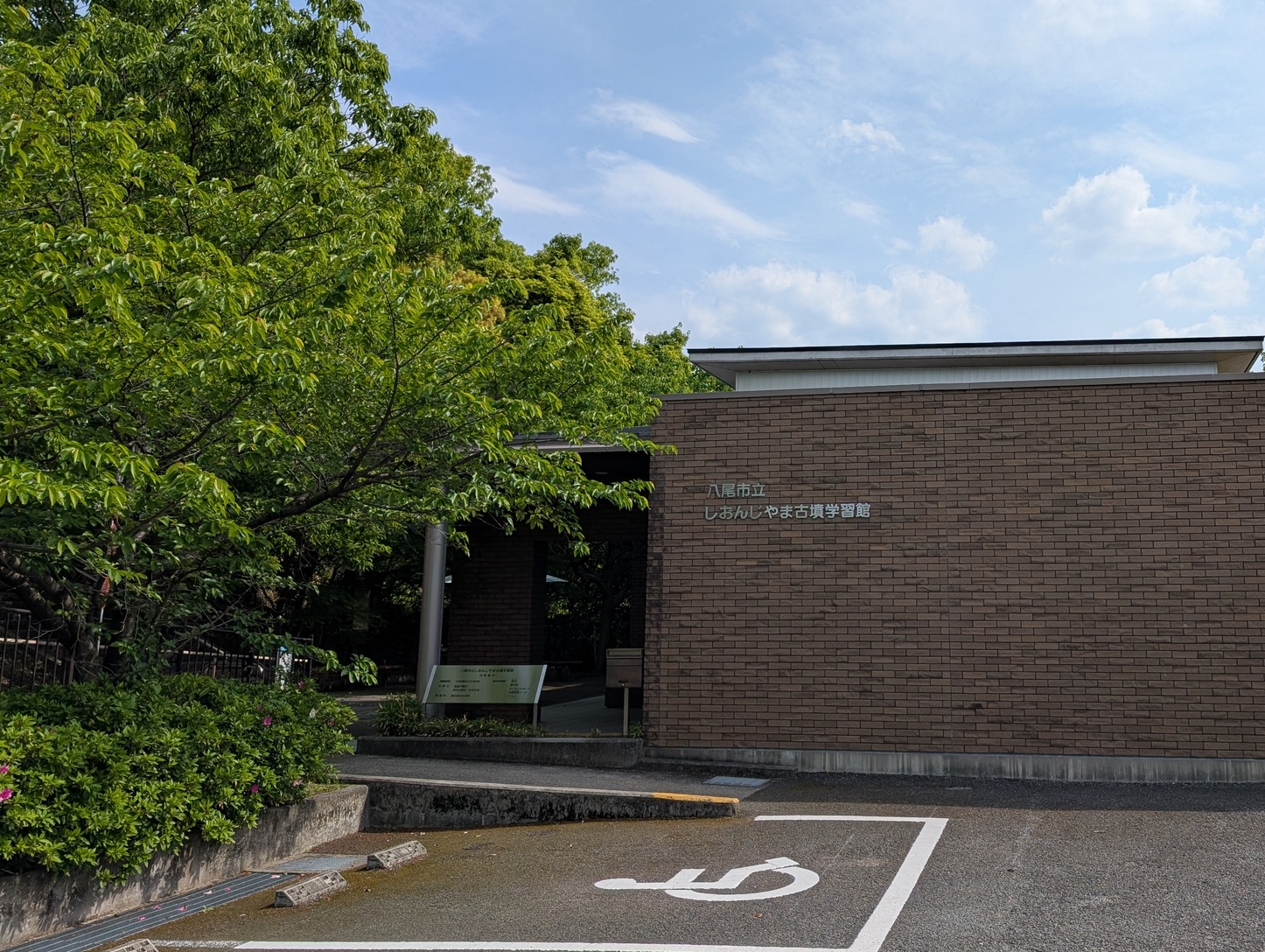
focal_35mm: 34
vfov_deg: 41.4
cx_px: 822
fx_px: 1244
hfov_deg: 53.1
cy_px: 332
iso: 22
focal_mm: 6.9
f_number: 1.68
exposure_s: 1/1271
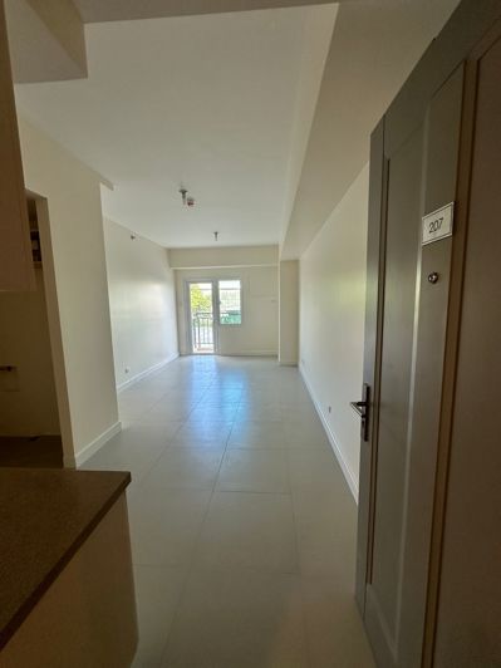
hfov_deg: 85.7
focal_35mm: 14
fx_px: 270
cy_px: 334
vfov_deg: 102.1
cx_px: 250
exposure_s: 1/128
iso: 40
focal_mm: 2.22
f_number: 2.2
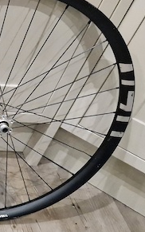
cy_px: 99
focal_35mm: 67
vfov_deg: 30.6
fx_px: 423
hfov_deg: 15.3
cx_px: -151
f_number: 1.8
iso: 640
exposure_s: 1/100
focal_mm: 5.4
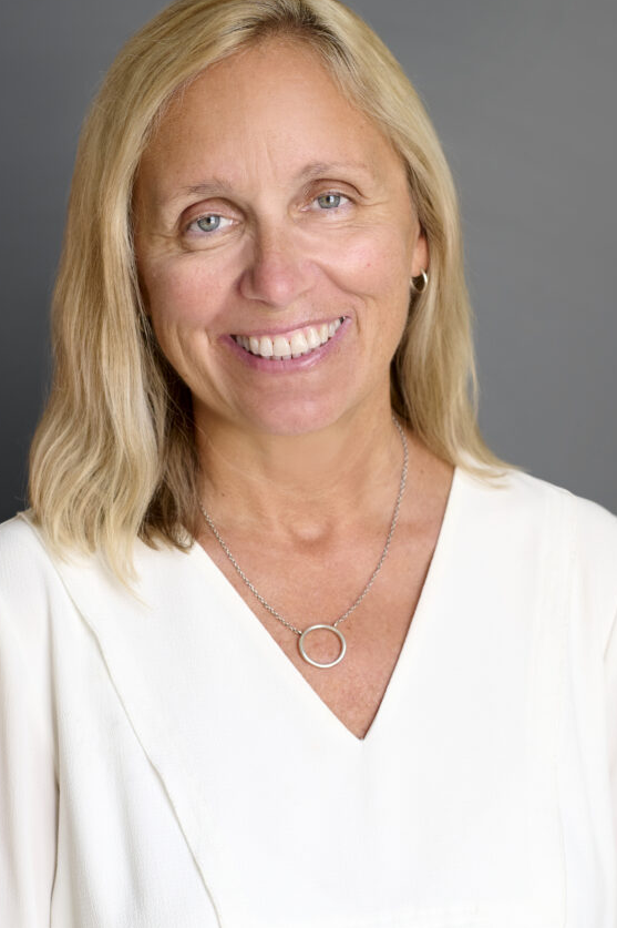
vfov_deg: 19.7
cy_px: 462
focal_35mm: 104
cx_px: 299
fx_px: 2677
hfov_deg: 13.1
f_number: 4.5
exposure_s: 1/320
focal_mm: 85
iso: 1000
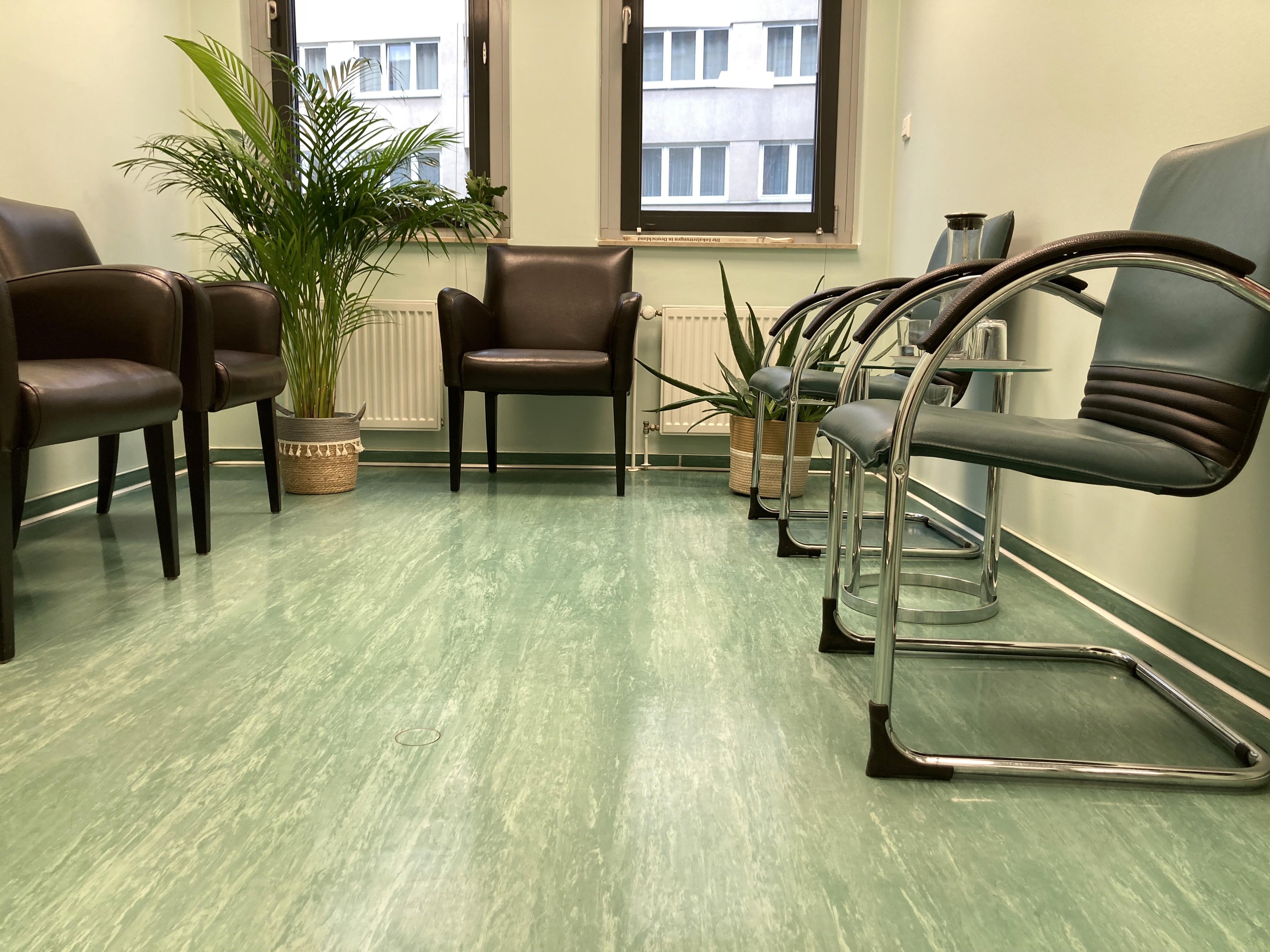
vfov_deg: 49.7
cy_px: 476
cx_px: 635
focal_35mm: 28
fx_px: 1027
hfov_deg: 63.4
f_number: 1.8
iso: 50
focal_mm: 3.99
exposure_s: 1/50
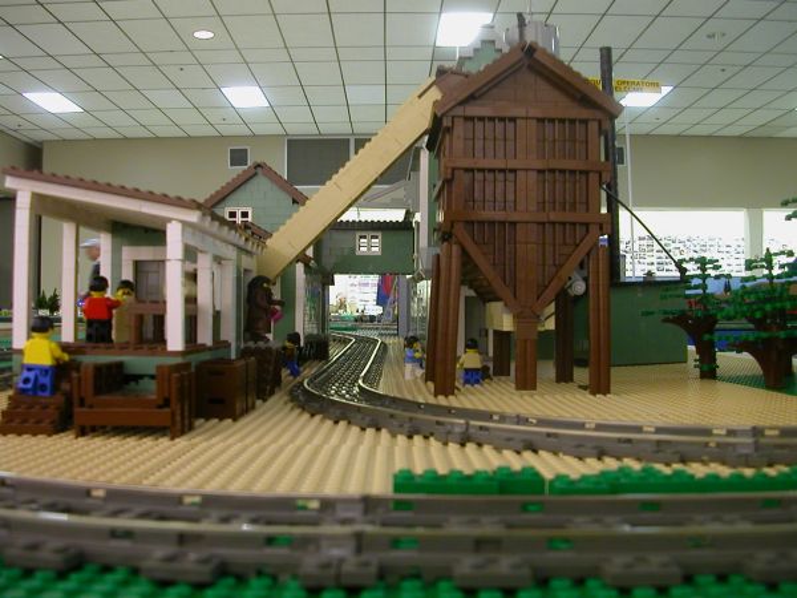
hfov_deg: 50.1
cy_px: 299
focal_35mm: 37
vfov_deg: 38.7
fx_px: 852
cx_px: 398
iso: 100
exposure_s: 1/7.2
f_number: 2.7
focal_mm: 5.6
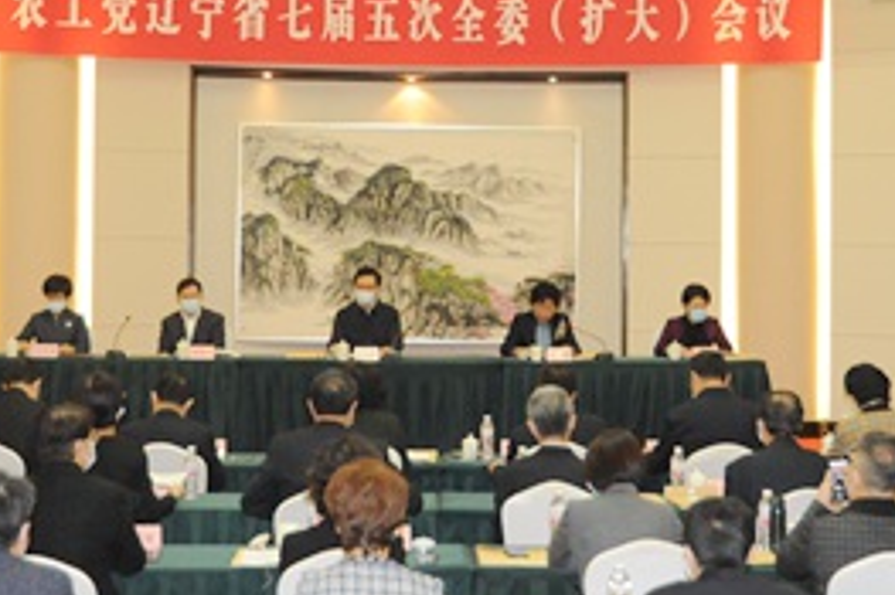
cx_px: 476
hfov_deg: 27.7
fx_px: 1814
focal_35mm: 73
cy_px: 172
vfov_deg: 18.6
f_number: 4.5
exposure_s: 1/160
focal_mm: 32
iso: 4000
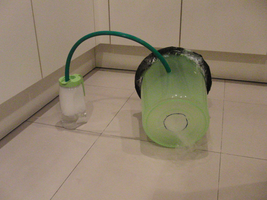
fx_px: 285
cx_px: 134
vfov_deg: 38.7
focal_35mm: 37
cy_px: 100
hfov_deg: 50.1
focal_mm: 6.42
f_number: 3.6
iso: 1600
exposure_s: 1/80
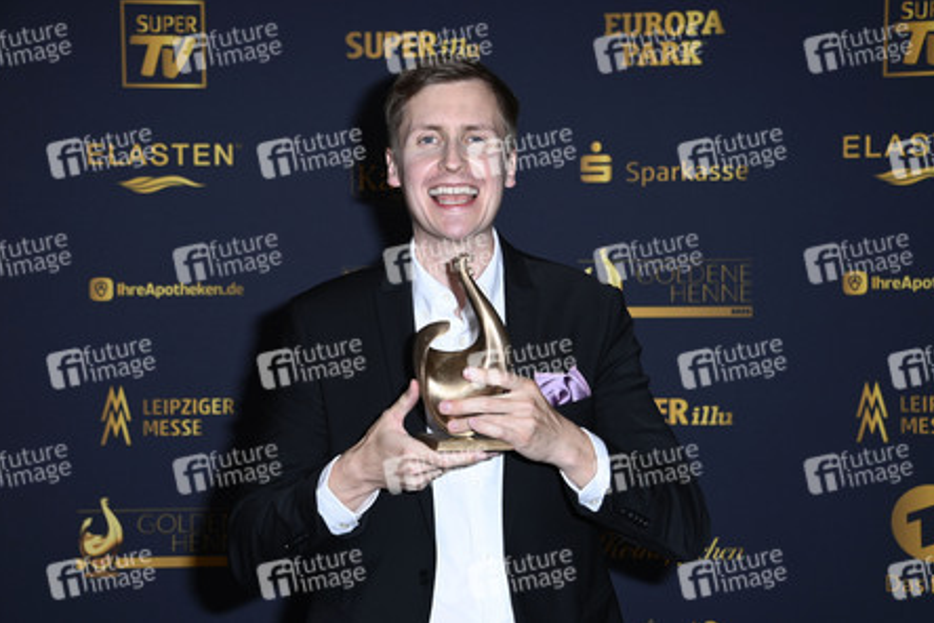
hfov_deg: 28.5
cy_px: 312
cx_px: 466
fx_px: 1842
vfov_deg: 19.2
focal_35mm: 71
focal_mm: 70
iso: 500
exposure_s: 1/250
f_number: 5.6
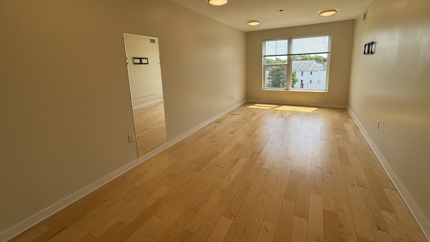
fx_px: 182
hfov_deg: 99.3
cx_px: 224
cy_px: 96
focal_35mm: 16
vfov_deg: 66.4
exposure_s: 1/370
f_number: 2.2
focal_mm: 2.22
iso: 40
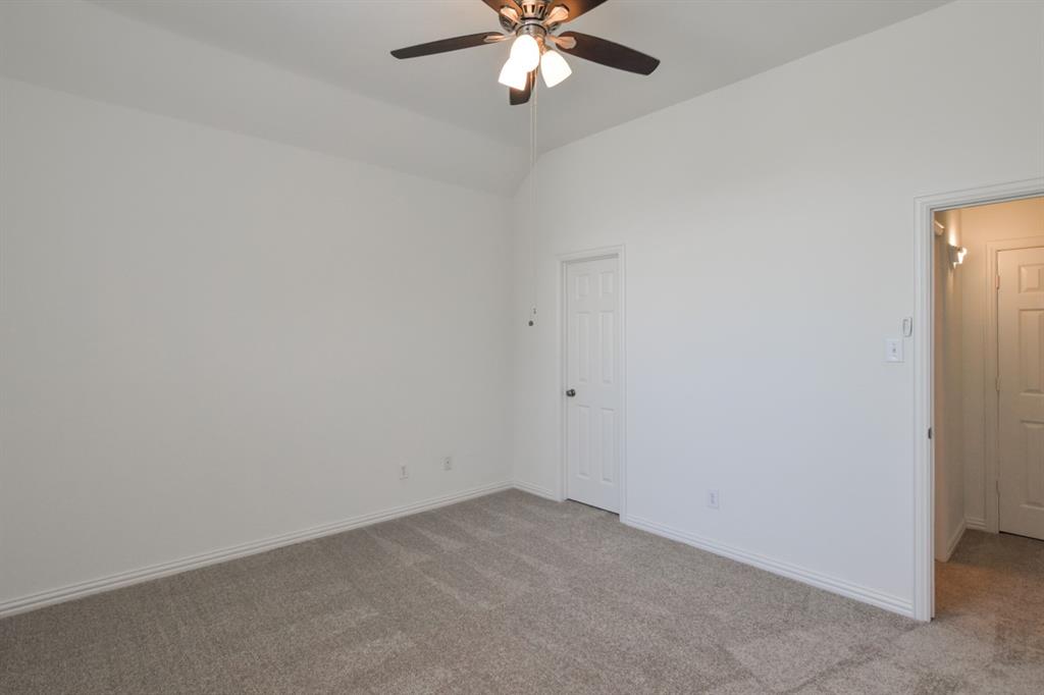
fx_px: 478
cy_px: 348
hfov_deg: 95.0
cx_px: 522
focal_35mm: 16
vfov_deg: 72.0
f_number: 6.3
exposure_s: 1/60
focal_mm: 11
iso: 450
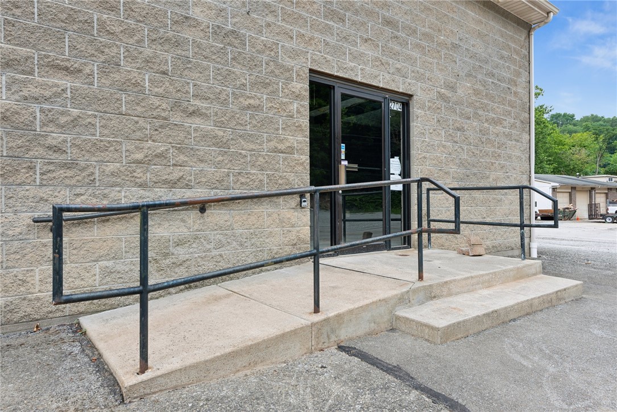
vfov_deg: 53.2
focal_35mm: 24
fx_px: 411
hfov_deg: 73.7
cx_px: 308
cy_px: 206
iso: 50
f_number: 11
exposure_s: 1/10
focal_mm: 24
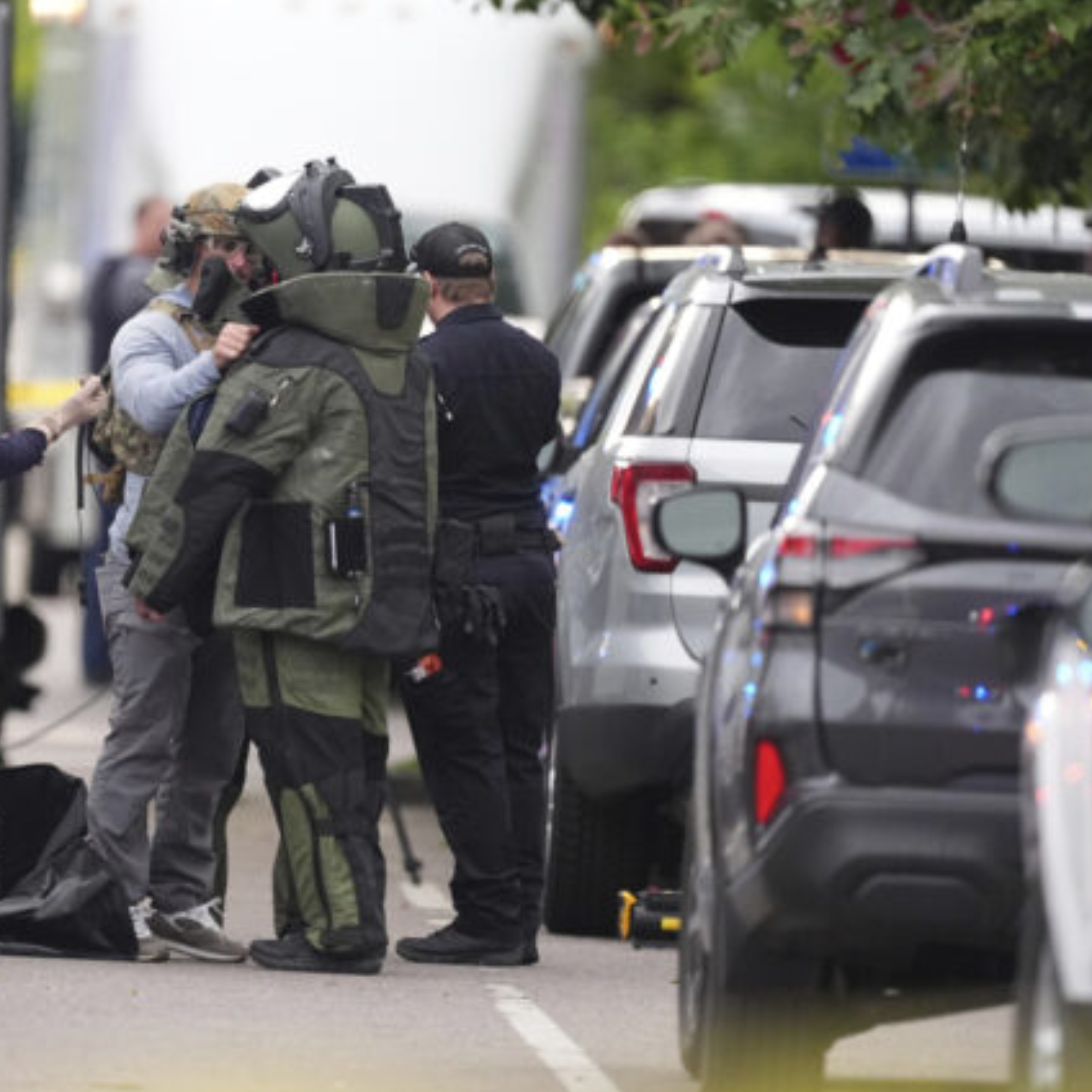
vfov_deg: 2.3
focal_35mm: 769
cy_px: 547
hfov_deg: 2.3
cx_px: 355
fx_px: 27446
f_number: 4
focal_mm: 600
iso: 5000
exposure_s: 1/800
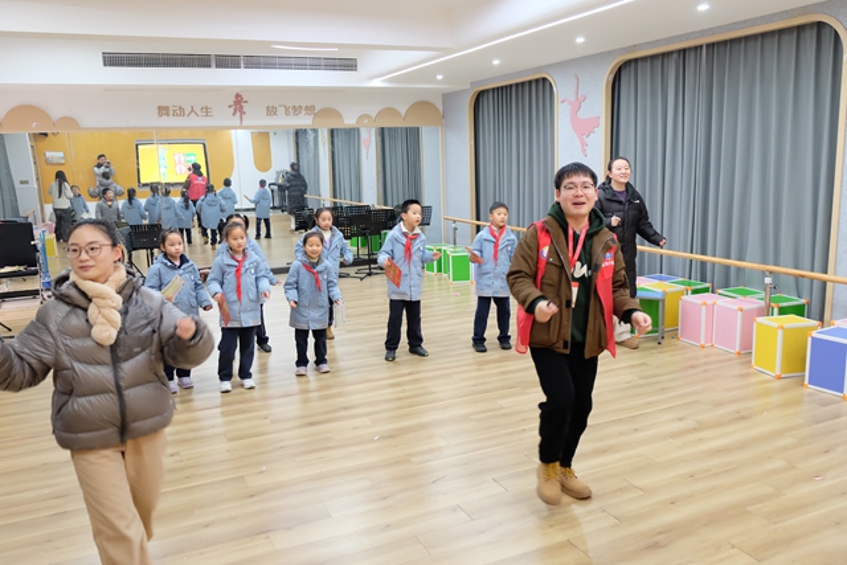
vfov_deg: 45.0
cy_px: 282
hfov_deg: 63.6
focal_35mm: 29
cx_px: 424
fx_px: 682
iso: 1250
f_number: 3.8
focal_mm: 19.2
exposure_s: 1/30
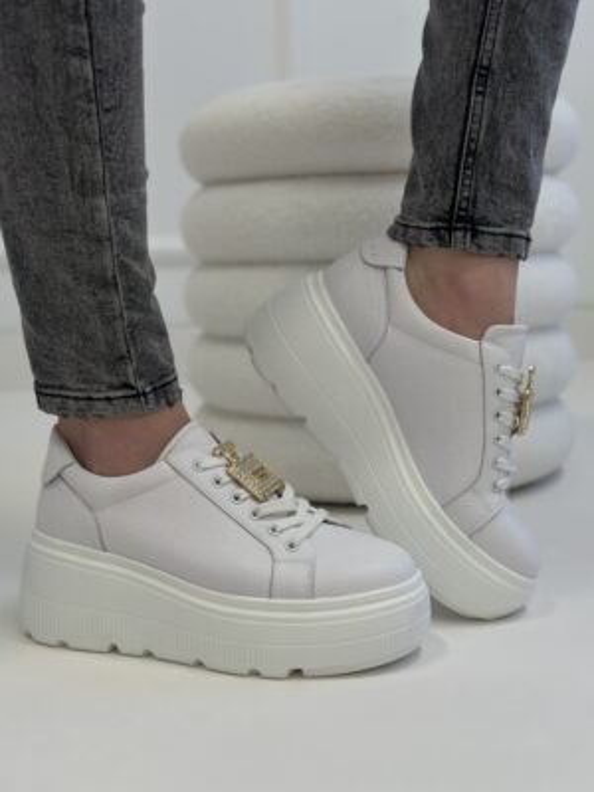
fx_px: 1098
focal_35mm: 48
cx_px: 297
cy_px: 396
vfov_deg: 39.7
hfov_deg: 30.3
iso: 80
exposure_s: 1/100
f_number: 1.78
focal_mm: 6.86
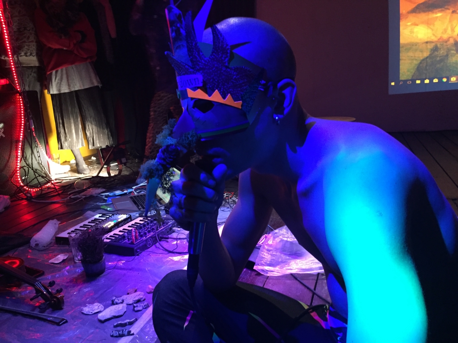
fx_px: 384
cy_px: 172
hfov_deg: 61.7
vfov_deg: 48.2
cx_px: 229
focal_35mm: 29
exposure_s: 1/17
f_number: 2.2
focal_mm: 4.15
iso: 250
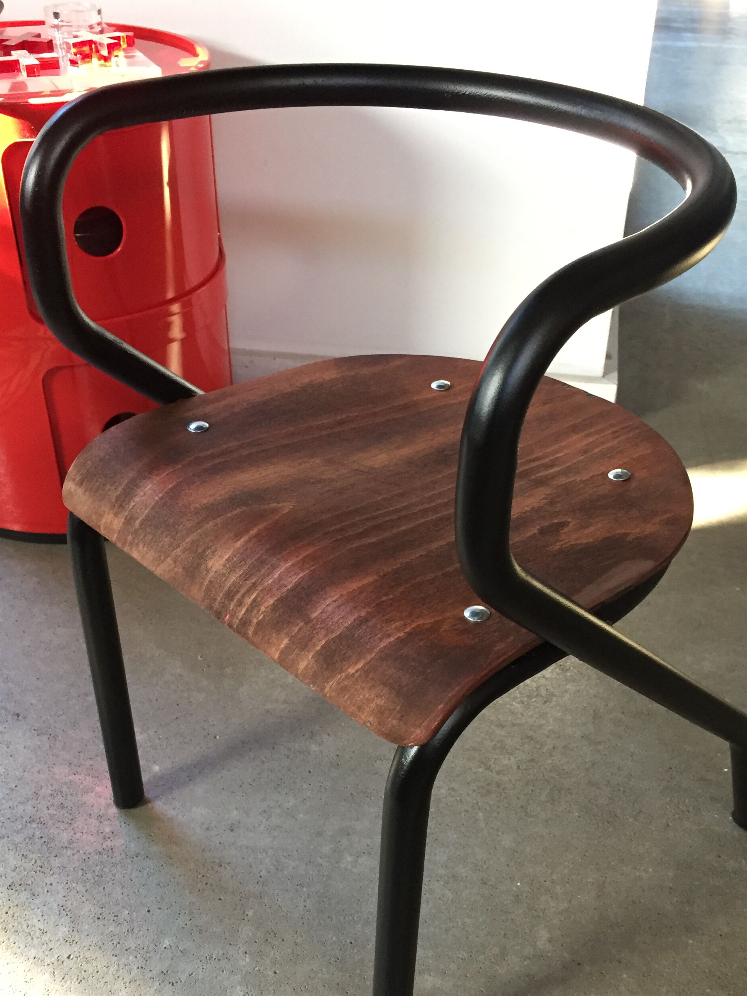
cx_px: 398
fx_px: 1093
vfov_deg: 48.6
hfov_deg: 37.7
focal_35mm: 38
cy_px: 605
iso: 200
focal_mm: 4.15
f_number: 2.2
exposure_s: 1/33
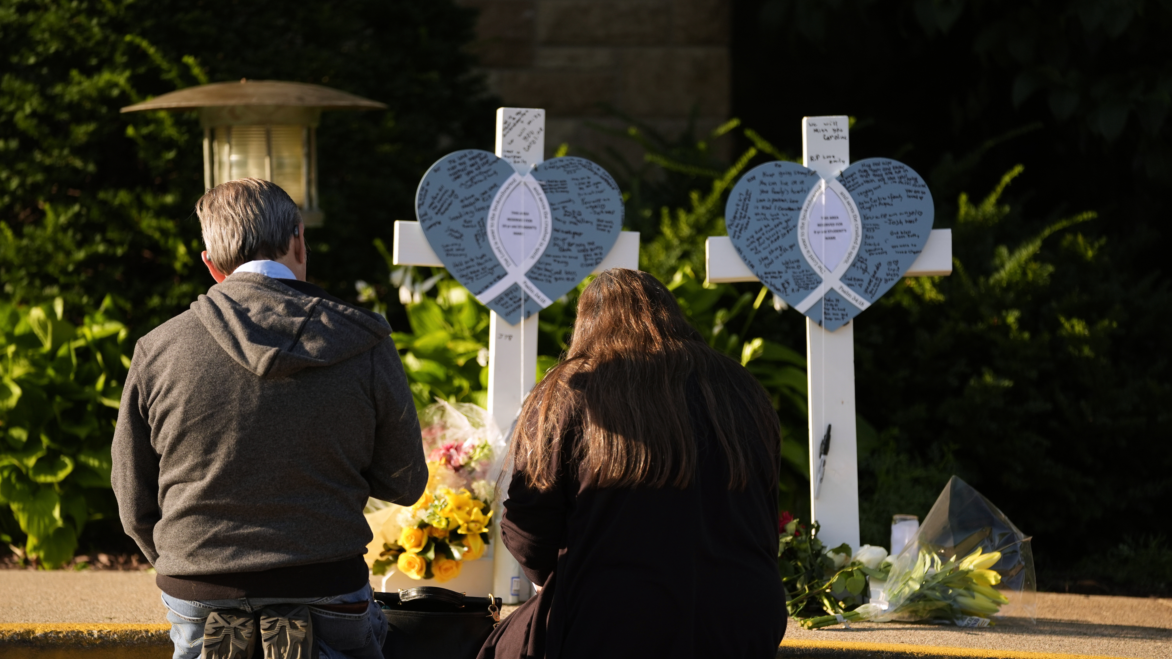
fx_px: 5687
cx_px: 585
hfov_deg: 11.8
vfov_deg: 6.6
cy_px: 390
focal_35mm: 183
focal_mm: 174
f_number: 2.8
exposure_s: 1/3200
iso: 400
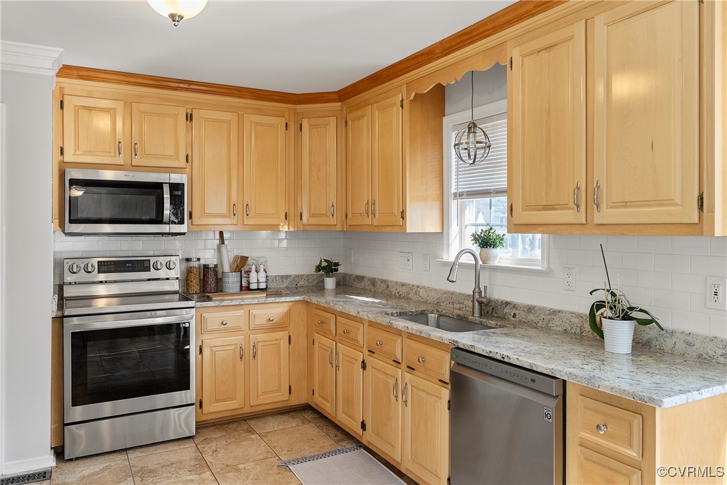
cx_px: 364
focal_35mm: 26
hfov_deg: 69.4
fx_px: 525
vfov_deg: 49.6
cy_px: 242
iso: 800
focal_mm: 26
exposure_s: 1/30
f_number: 8
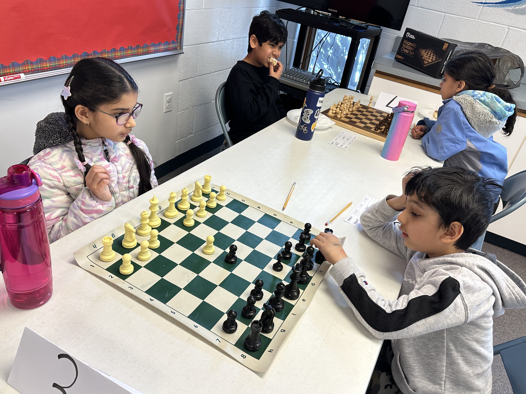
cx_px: 259
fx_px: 395
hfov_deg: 67.3
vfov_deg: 53.1
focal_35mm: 26
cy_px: 193
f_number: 1.78
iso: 125
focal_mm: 6.86
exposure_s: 1/60
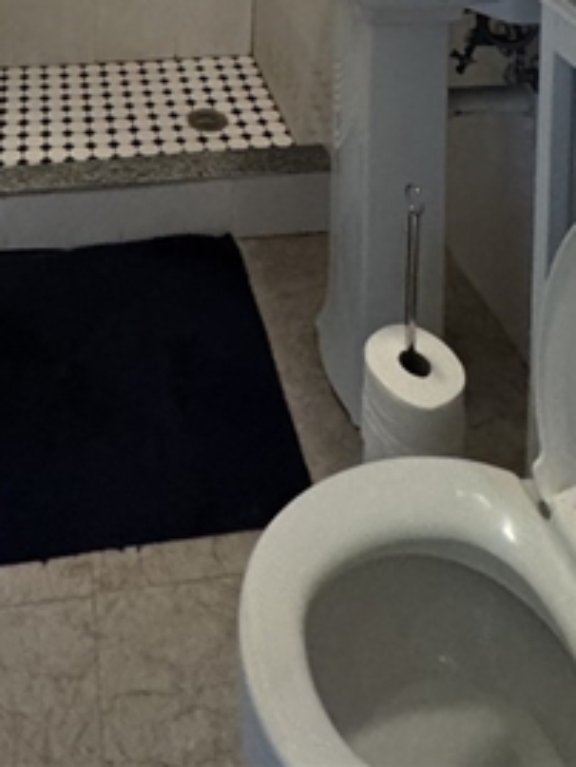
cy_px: -325
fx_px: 887
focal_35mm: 40
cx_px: 148
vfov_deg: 30.8
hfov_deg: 35.2
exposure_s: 1/60
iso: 800
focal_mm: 2.22
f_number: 2.2
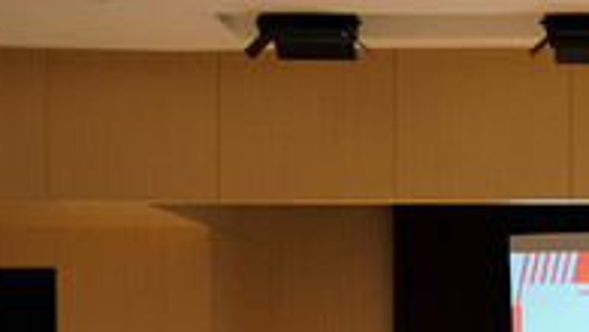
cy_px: 579
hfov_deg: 12.0
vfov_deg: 6.9
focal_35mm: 171
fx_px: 2672
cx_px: 861
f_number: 2
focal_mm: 35
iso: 400
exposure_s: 1/100
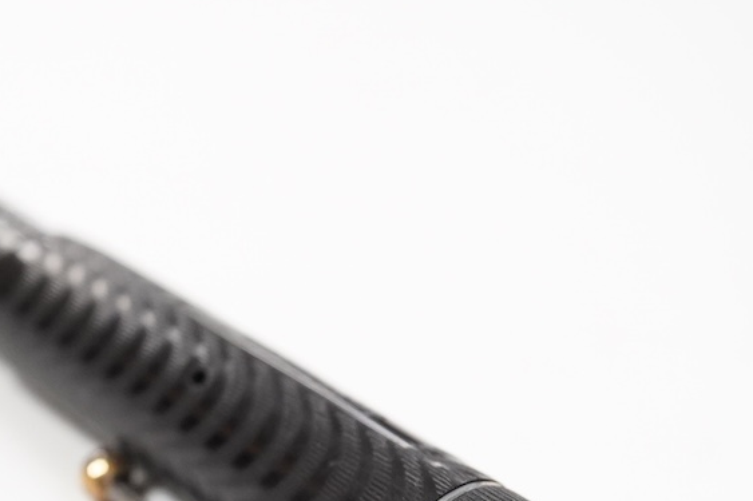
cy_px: 441
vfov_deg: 15.0
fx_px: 1882
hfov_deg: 22.4
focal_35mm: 90
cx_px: 171
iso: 2500
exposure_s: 1/200
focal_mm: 30
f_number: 8
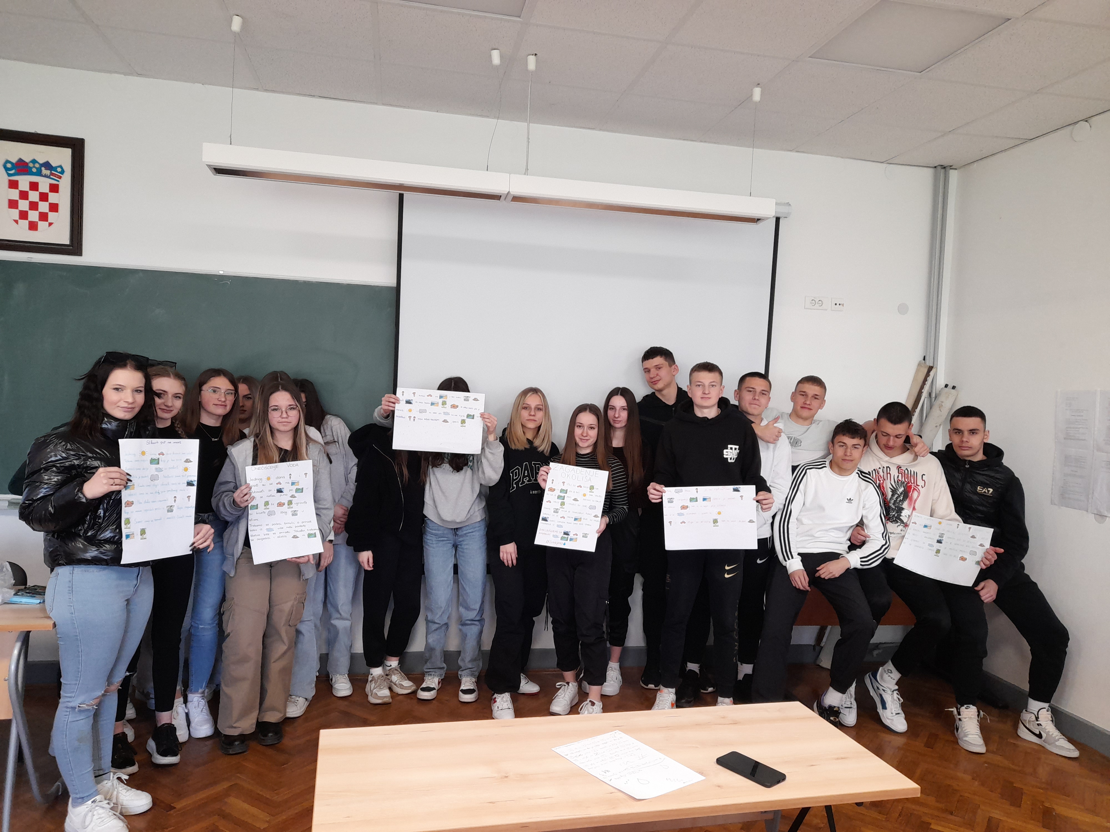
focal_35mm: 25
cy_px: 416
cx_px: 555
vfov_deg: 54.9
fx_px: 802
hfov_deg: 69.4
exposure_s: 1/60
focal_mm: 4.6
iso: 200
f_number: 2
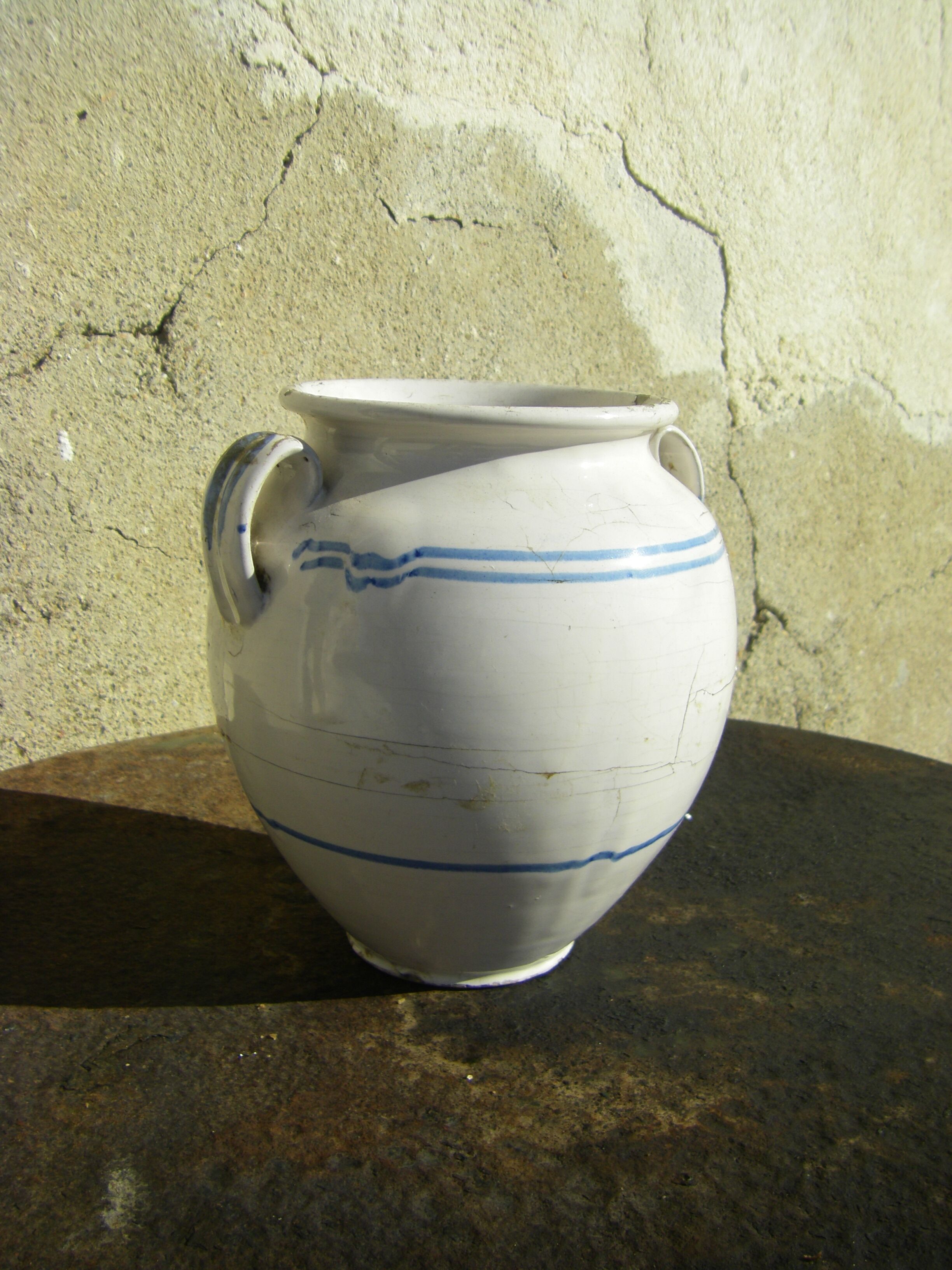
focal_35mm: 38
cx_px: 476
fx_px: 1393
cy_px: 635
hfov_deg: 37.7
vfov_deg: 49.0
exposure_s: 1/250
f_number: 7
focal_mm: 6.3
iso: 64
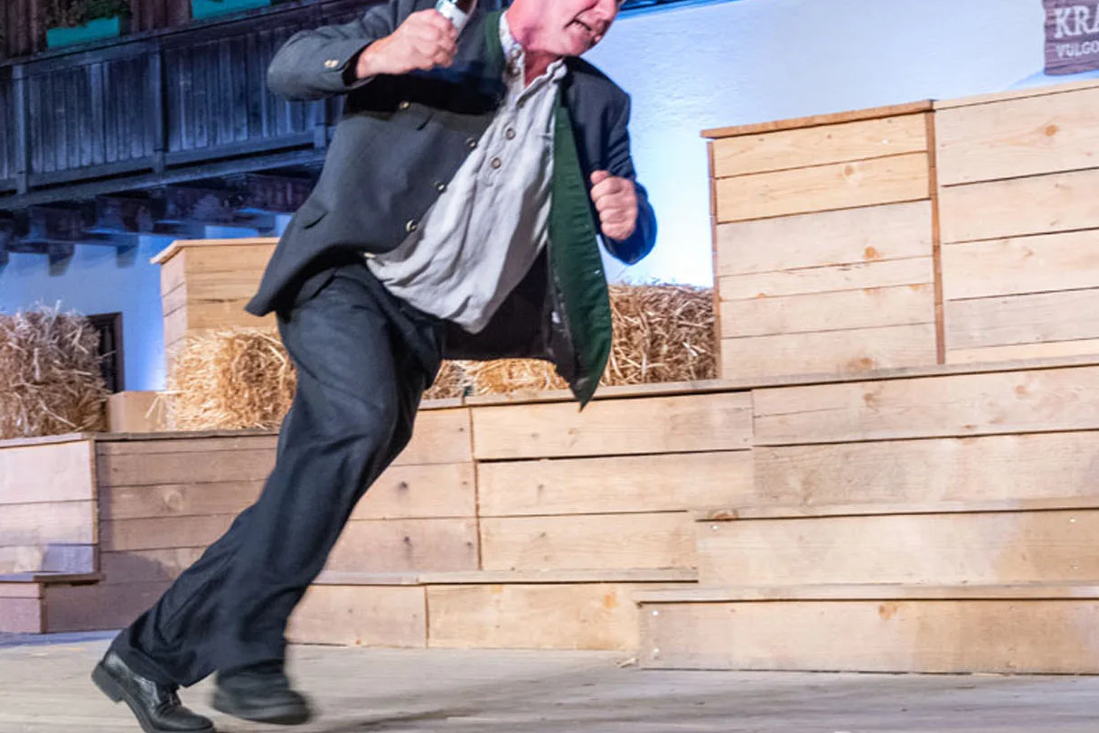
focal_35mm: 90
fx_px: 2748
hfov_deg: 22.5
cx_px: 351
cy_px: 318
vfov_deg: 15.2
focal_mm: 38
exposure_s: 1/250
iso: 2500
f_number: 3.3
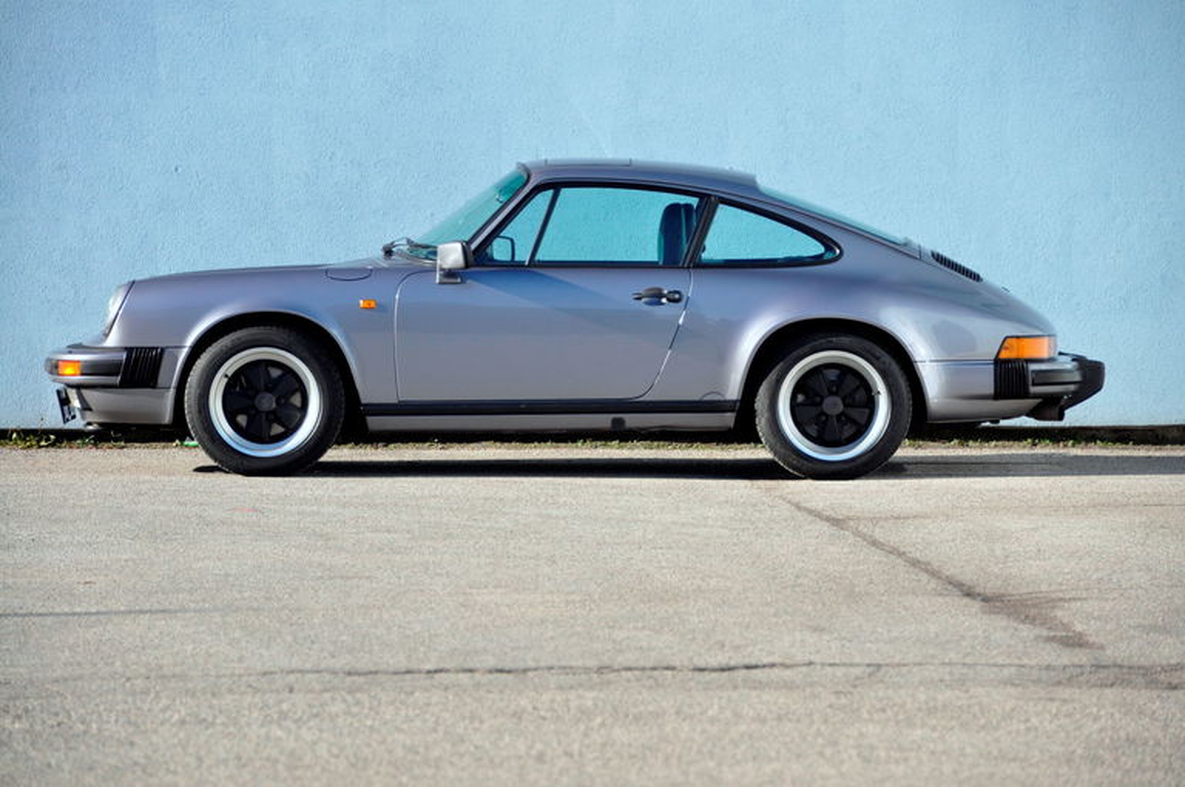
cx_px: 592
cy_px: 394
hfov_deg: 11.8
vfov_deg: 7.9
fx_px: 5720
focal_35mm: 174
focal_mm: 116
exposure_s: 1/400
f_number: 5.6
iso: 500
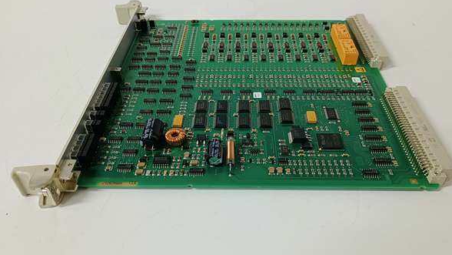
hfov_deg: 64.3
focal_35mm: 30
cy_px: 145
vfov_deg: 38.9
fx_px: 360
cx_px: 230
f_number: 1.9
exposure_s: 1/50
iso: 829
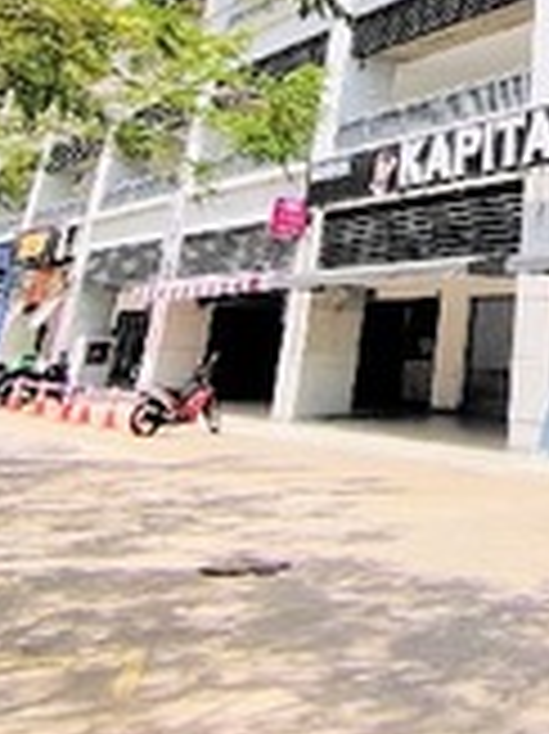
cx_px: 648
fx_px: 1059
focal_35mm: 50
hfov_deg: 26.1
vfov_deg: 31.5
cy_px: -162
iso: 100
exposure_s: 1/1938
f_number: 2.2
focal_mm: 1.43
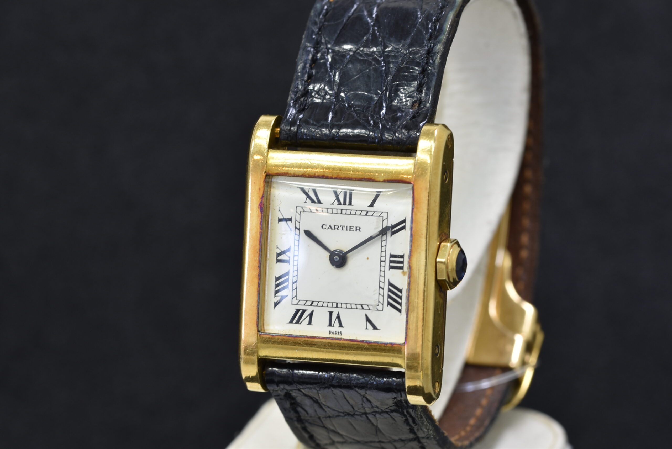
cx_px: 336
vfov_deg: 10.2
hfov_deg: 15.2
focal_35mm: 135
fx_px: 2522
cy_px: 224
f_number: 13
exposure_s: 1/2
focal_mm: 90
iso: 100
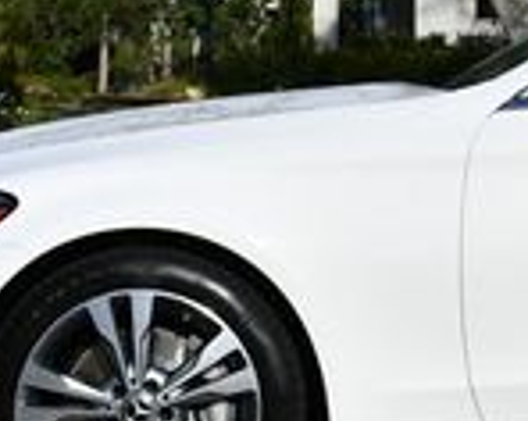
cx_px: 799
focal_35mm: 195
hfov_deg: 9.6
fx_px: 3043
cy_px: -57
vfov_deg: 7.9
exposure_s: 1/400
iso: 100
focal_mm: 24
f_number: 10
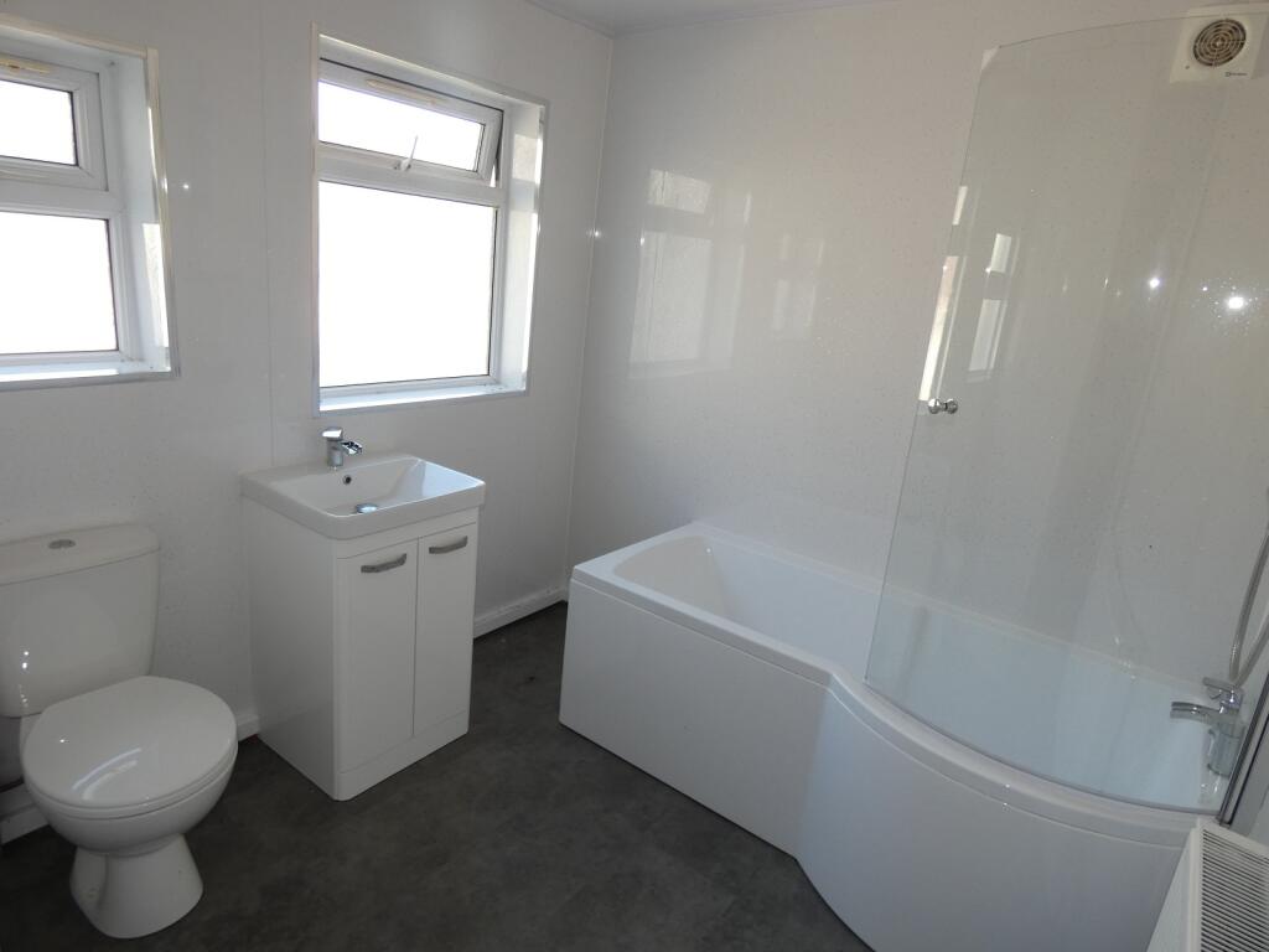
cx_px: 634
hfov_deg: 81.7
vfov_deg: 66.0
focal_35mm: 20
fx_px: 733
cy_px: 476
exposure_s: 1/60
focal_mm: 3.6
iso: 100
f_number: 2.8
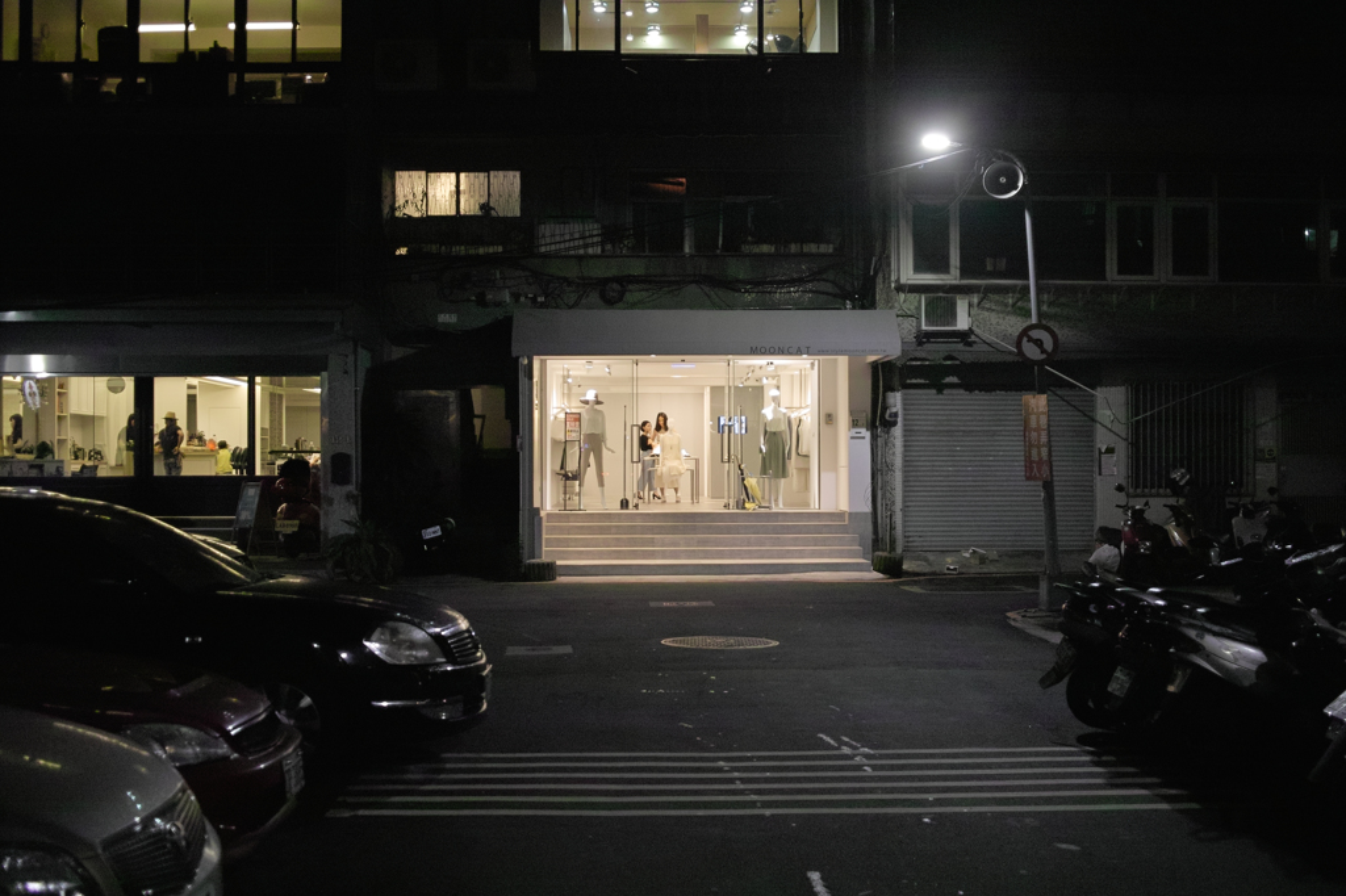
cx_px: 673
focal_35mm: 41
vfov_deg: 32.6
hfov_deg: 47.4
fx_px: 1532
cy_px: 448
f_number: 2.8
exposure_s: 1/60
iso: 800
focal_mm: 24.2
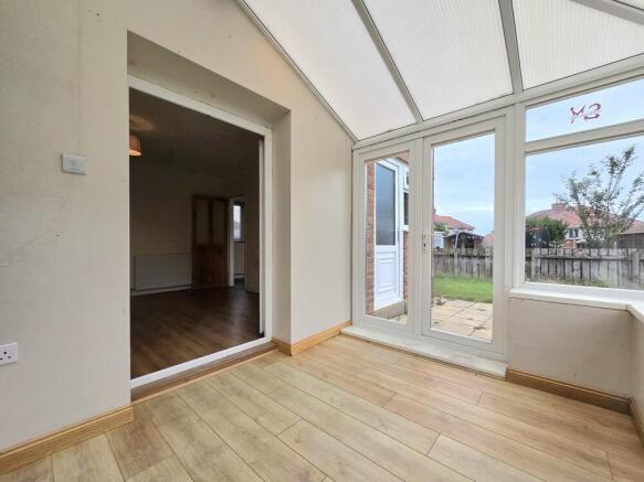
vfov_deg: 89.9
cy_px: 241
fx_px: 242
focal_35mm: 13
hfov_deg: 106.2
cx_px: 322
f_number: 2.2
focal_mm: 2.2
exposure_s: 1/2000
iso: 125
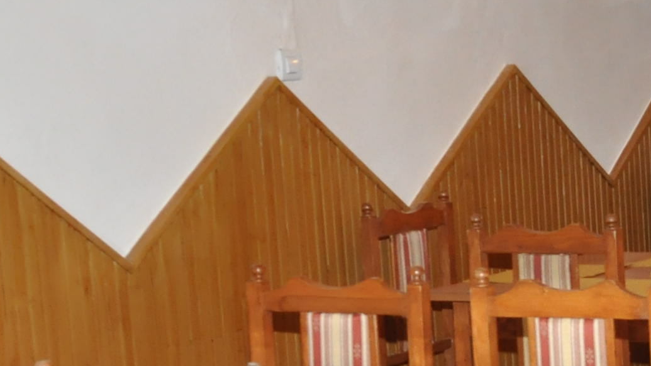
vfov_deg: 10.3
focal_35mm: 117
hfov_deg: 16.7
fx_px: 2019
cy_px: 310
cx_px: 971
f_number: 5.6
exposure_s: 1/60
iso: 800
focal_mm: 18
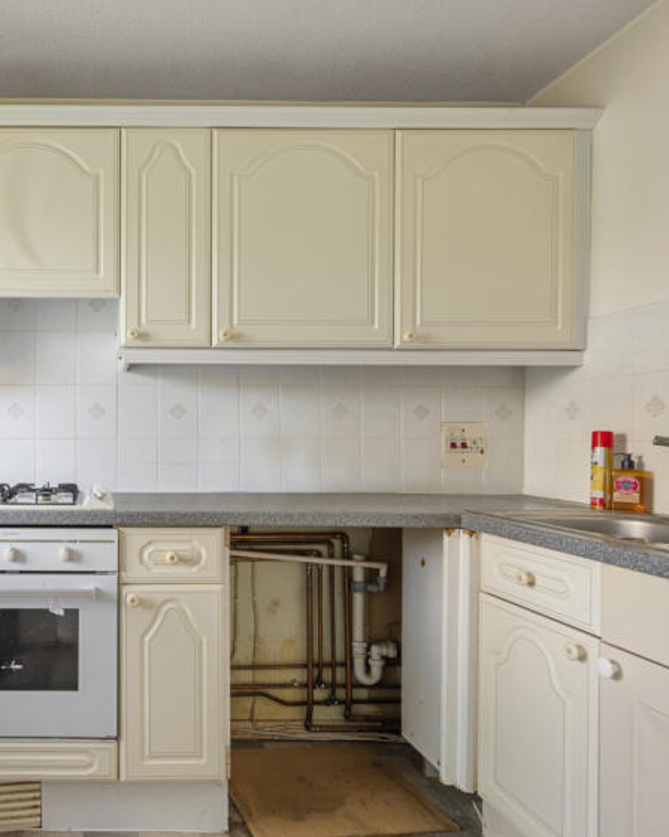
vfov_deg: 70.2
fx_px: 594
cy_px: 439
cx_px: 91
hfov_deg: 52.9
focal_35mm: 24
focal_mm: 14
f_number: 16
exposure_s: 1.3
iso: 200
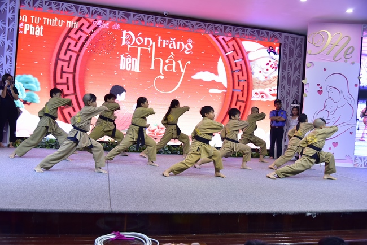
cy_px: 122
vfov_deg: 41.2
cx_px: 184
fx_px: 326
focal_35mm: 32
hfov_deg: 58.7
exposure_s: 1/60
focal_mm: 32
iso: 1000
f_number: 4
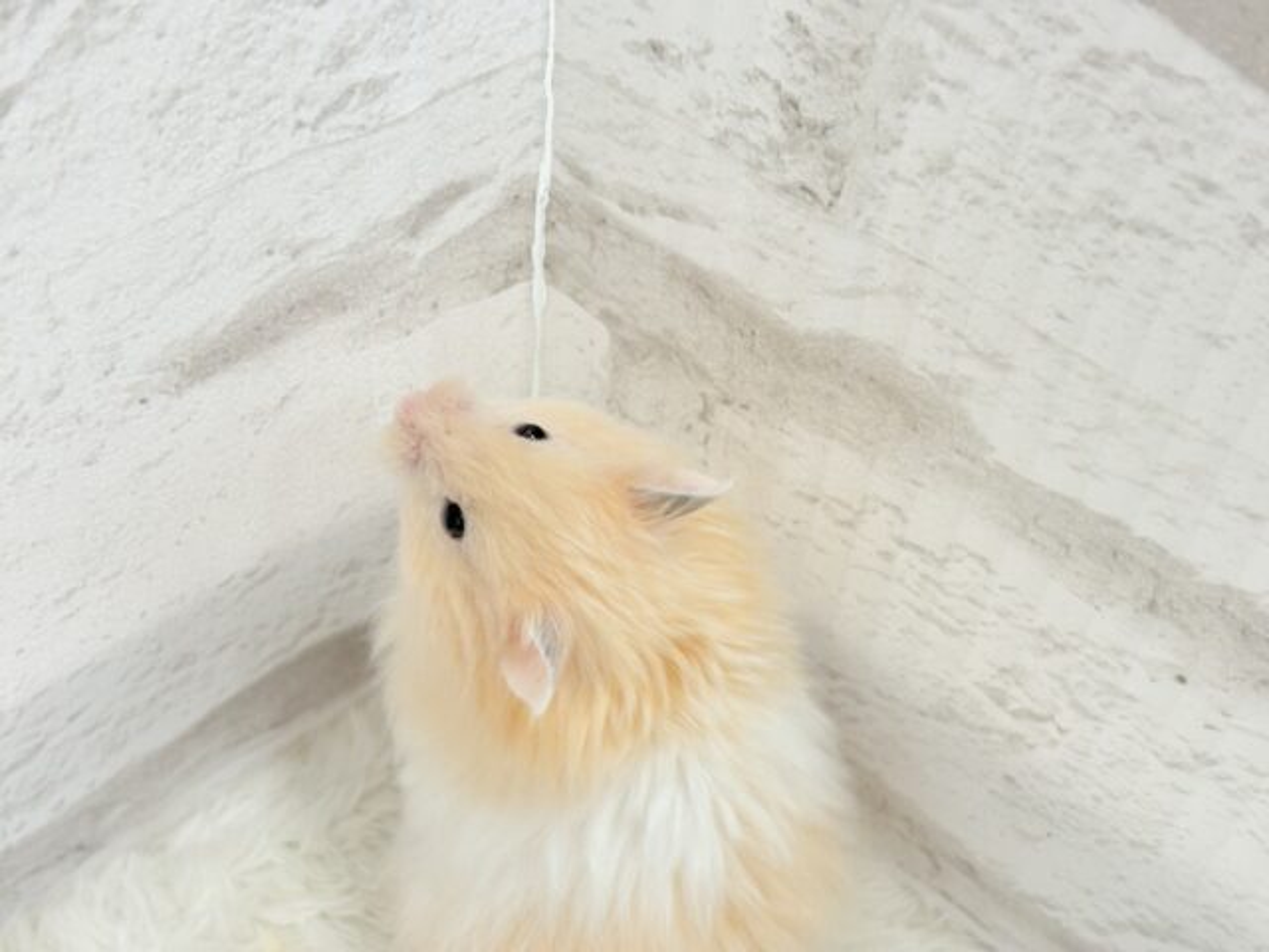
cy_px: 476
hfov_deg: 36.8
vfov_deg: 28.0
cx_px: 634
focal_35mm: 52
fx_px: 1906
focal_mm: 5.96
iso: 50
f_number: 1.6
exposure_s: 1/50
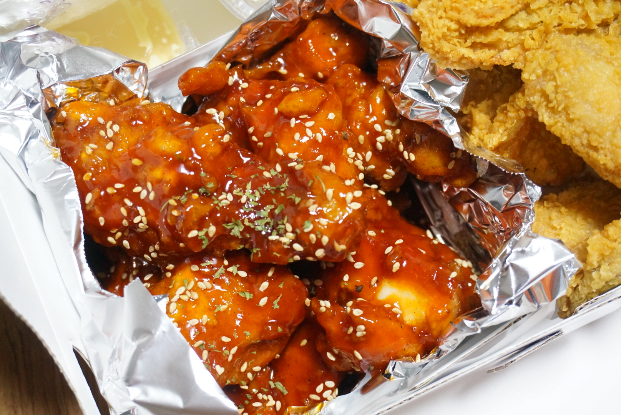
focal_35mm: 50
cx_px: 310
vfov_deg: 27.3
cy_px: 208
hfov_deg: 39.9
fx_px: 854
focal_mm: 33
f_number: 5
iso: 3200
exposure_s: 1/50
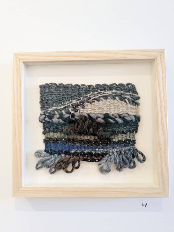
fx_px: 181
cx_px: 87
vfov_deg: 65.3
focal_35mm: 27
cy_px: 116
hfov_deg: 51.4
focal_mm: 4.38
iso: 109
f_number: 1.73
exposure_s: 1/25
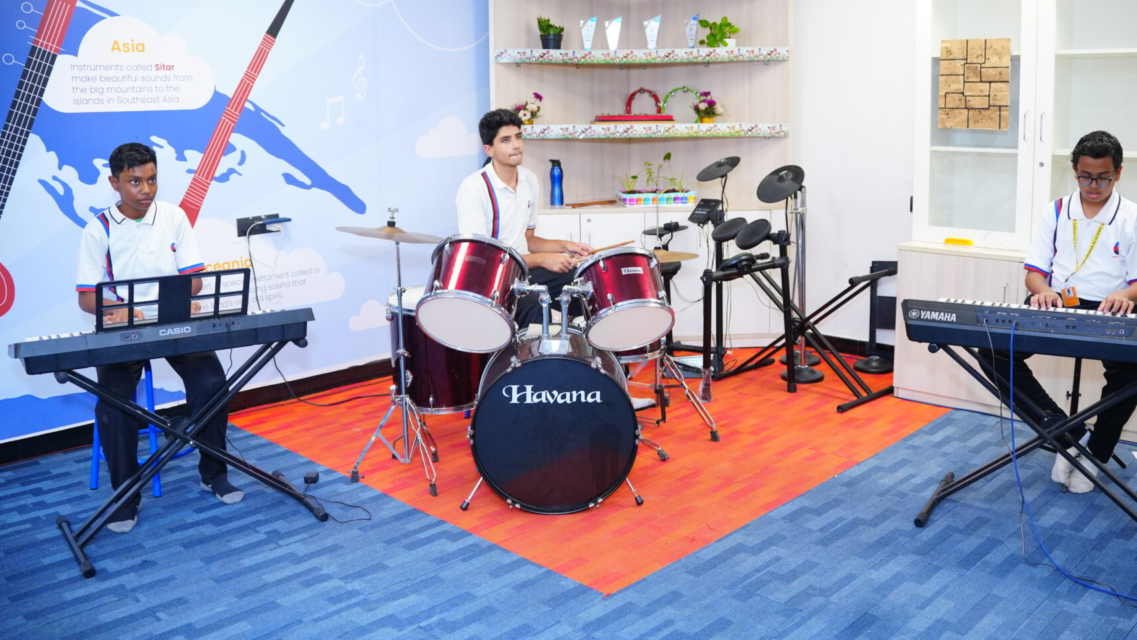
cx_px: 622
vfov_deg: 35.5
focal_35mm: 33
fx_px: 995
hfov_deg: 59.4
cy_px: 250
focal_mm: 28
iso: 1600
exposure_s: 1/250
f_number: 2.8
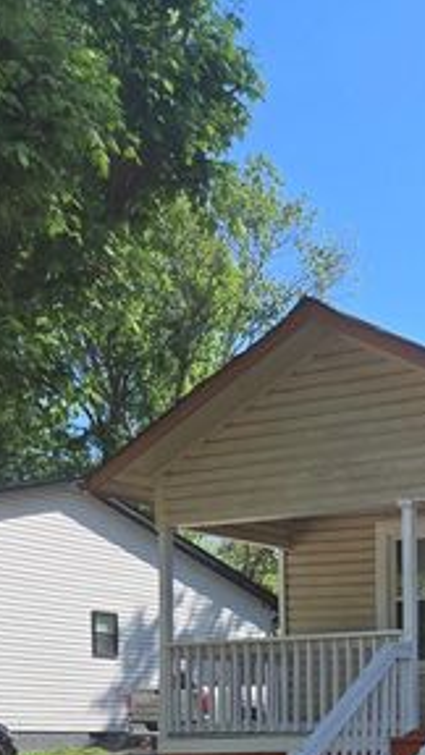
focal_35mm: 58
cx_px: 638
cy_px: 788
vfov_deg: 32.5
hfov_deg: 18.4
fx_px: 1162
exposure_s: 1/1016
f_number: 1.8
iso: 25
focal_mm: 5.4
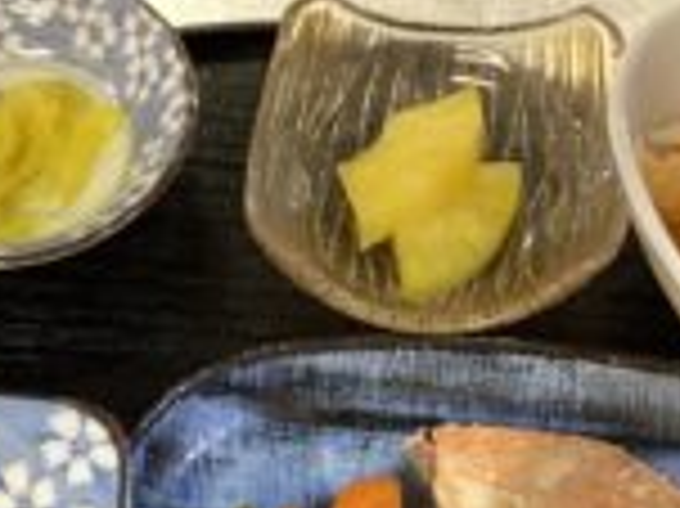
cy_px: 623
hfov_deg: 25.3
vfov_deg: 18.1
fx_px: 1511
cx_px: 272
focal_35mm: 77
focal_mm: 3.3
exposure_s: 1/40
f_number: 2.4
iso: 250
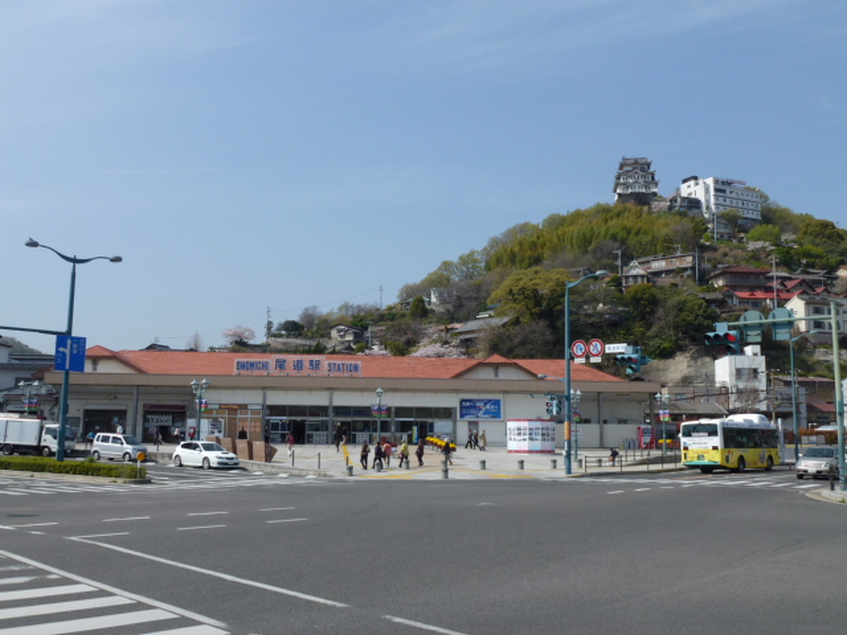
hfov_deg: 55.4
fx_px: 807
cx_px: 424
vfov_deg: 42.9
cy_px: 318
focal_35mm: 33
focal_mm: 5.9
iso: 100
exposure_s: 1/1000
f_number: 4
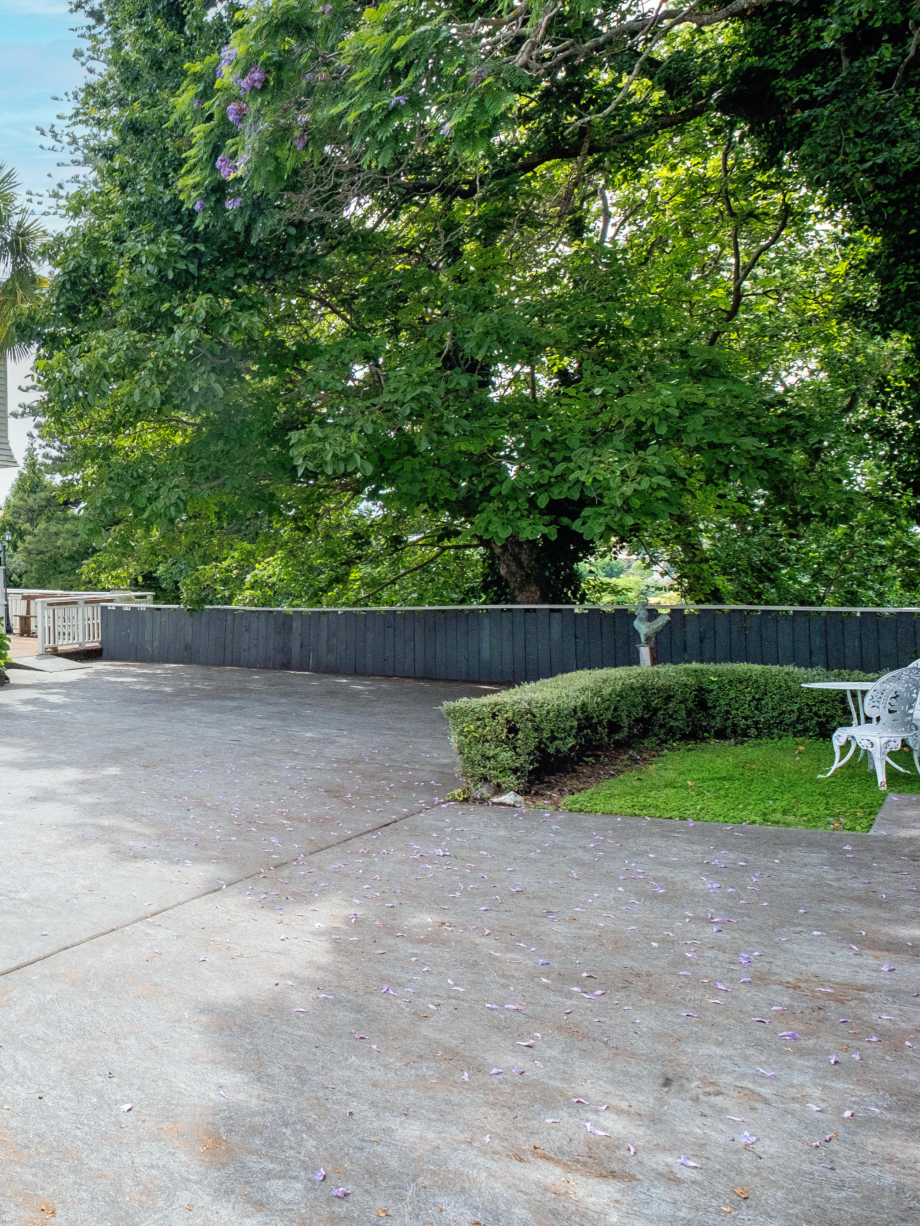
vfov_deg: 66.7
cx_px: -86
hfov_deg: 42.2
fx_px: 921
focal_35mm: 26
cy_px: 492
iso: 250
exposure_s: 1/250
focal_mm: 10
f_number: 7.1
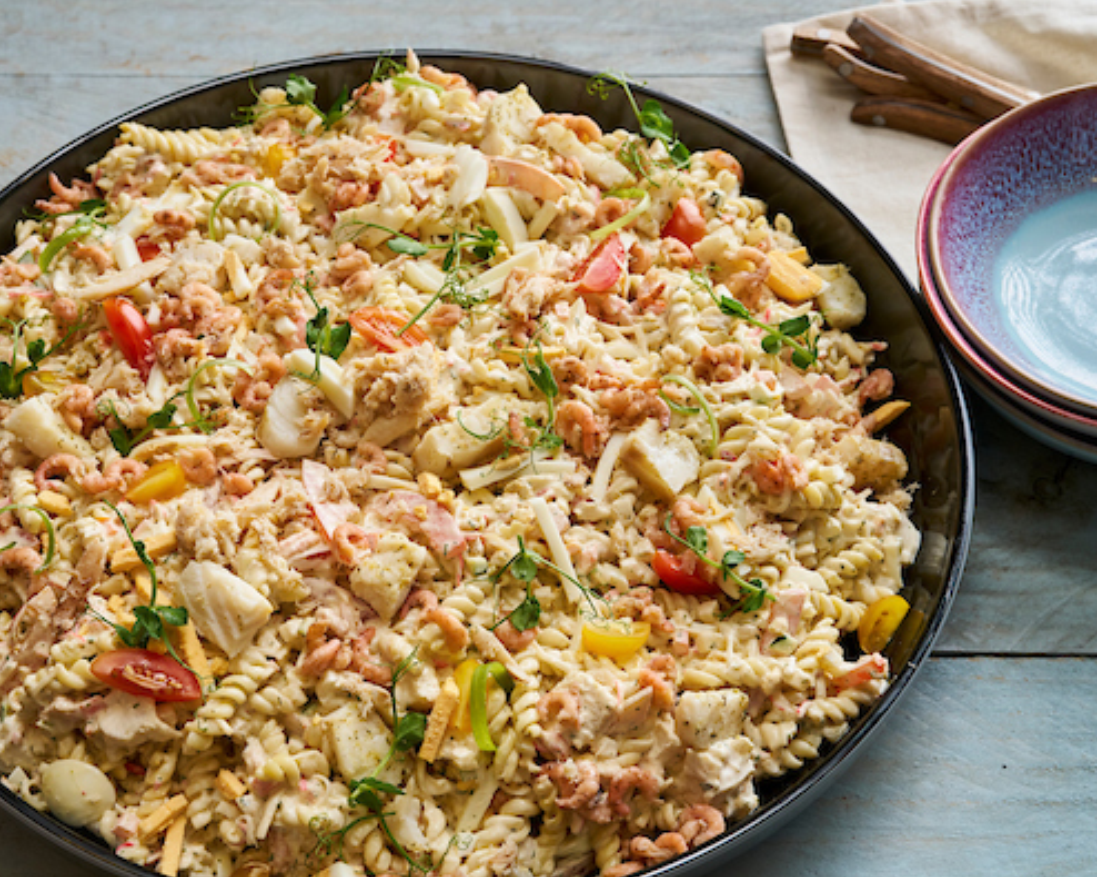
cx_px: 473
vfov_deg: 26.7
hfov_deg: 33.0
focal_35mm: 57
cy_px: 442
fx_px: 1850
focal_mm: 50
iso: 250
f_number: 8
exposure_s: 1/125
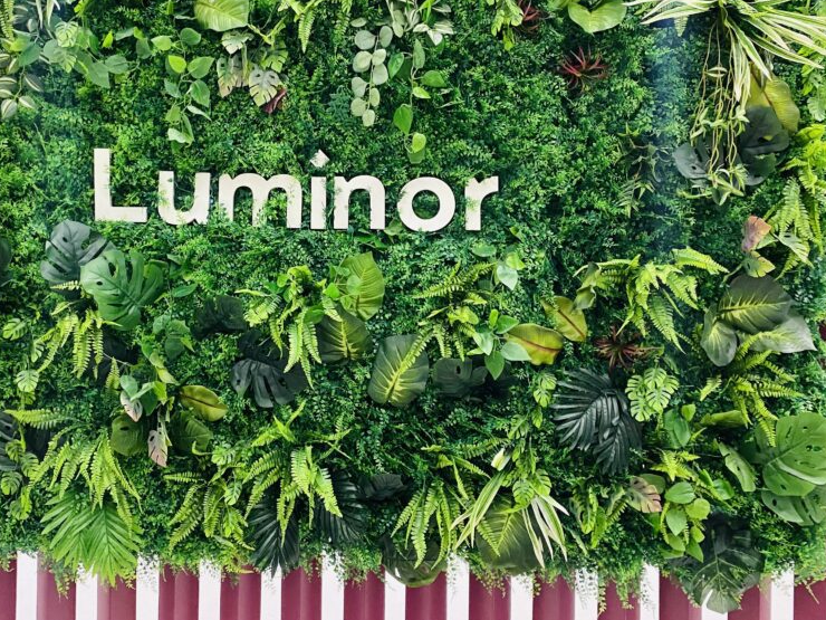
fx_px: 859
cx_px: 313
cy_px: 244
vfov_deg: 39.5
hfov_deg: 50.9
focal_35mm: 36
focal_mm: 4.25
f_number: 1.8
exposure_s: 1/50
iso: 400
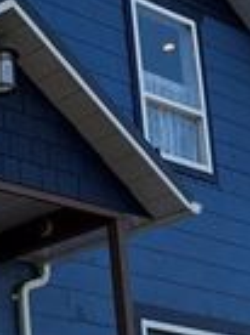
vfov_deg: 15.4
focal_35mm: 126
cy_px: 322
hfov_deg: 11.1
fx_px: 1217
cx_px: -167
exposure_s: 1/2012
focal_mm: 5.96
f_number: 1.6
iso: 50
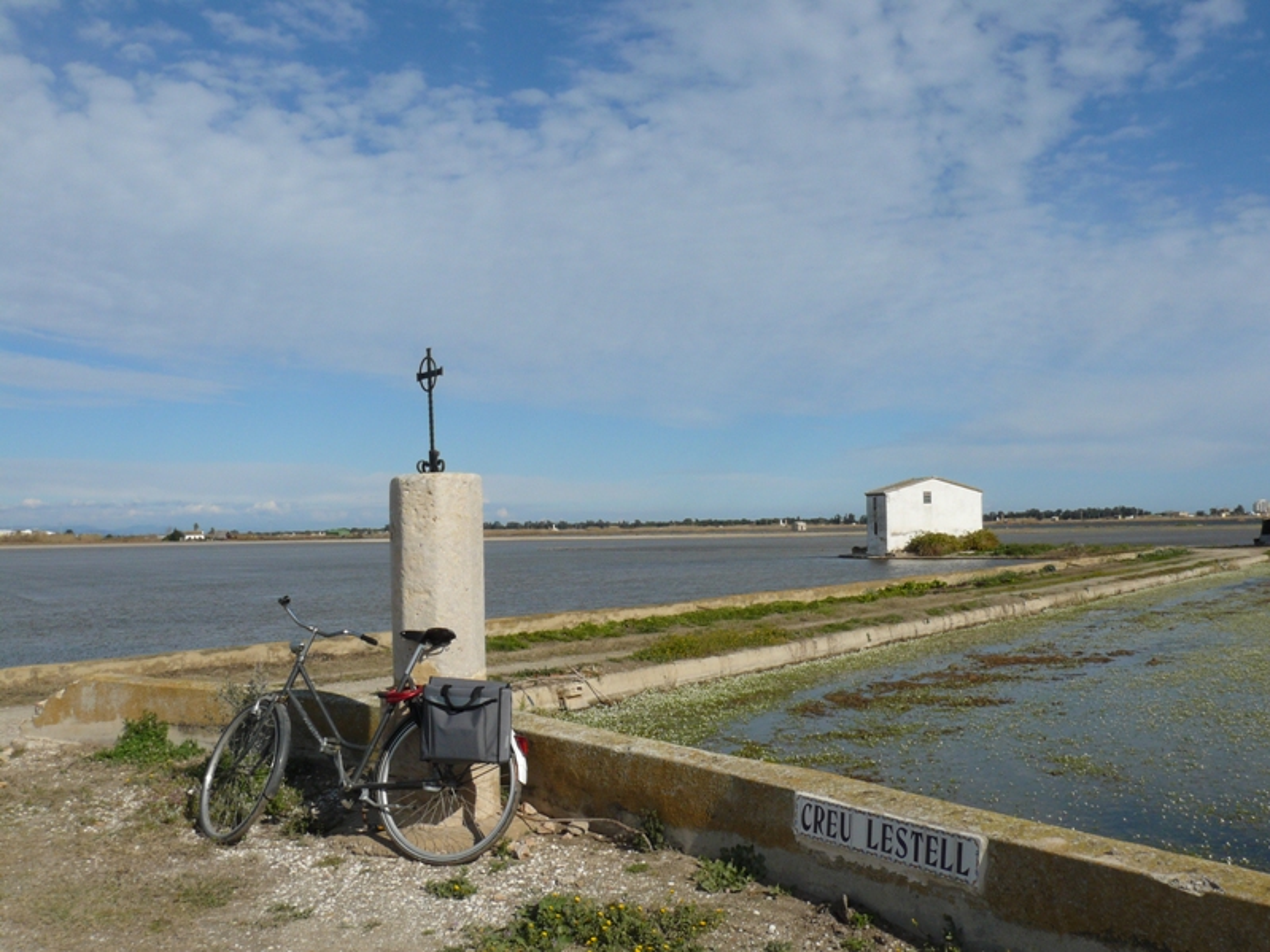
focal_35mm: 36
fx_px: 1321
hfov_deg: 51.4
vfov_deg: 39.6
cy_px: 476
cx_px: 635
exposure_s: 1/400
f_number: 8
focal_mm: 6
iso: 100
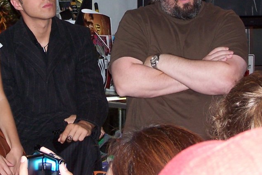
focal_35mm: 124
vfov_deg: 10.9
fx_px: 902
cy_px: -12
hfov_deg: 16.5
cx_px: 106
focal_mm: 9.8
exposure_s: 1/60
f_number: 3.2
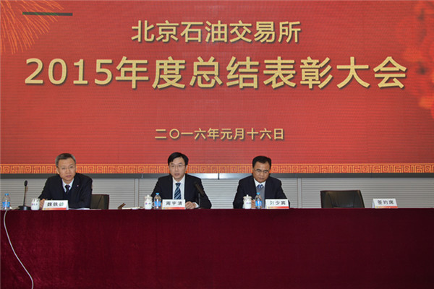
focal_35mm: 39
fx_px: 470
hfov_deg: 49.6
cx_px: 217
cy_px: 144
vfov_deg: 34.2
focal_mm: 26
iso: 400
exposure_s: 1/60
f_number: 5.6
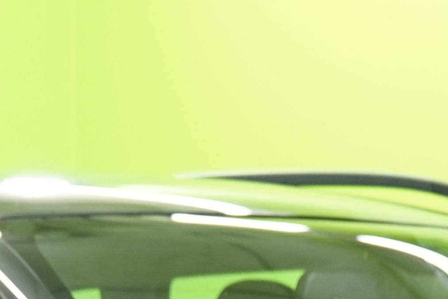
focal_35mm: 331
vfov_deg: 4.1
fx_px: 4119
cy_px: 602
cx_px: 368
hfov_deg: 6.2
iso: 320
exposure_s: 1/13
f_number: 5
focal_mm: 56
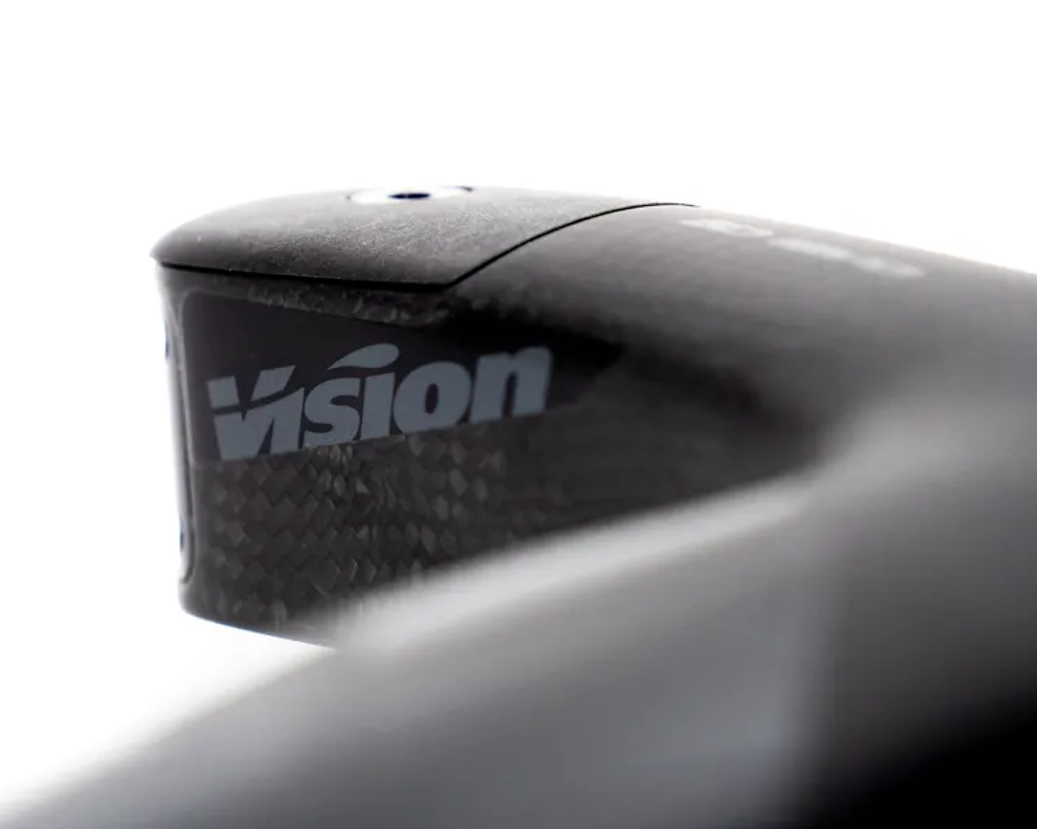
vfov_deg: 12.2
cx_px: 498
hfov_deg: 15.3
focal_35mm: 126
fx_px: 3867
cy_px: 412
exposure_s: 1/200
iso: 800
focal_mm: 60
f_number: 4
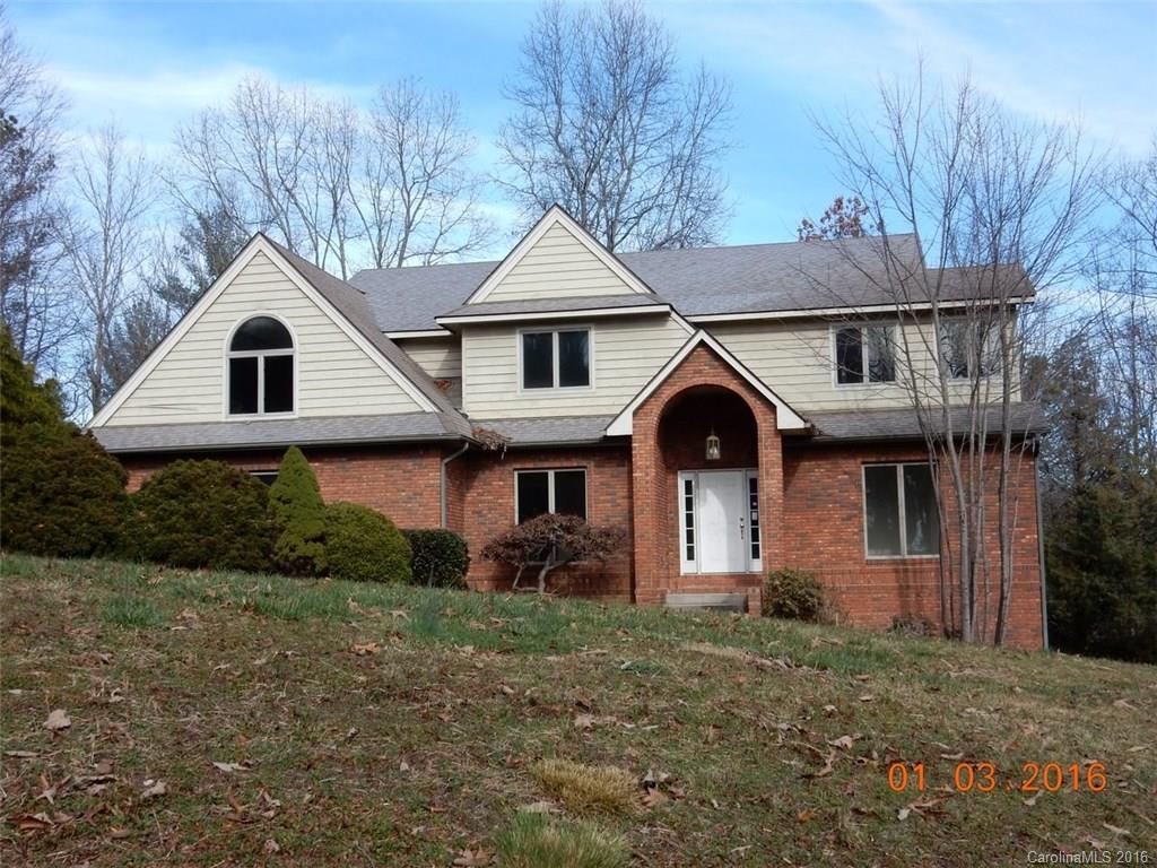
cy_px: 434
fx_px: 1437
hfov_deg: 43.9
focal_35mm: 43
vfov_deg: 33.6
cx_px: 578
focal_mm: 7.6
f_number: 4.2
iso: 125
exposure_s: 1/400
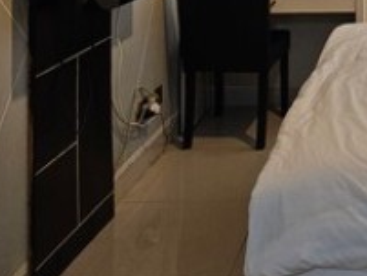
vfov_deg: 19.2
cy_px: -101
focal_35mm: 70
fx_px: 743
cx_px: 445
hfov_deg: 24.9
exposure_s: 1/100
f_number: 1.7
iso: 640
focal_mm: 6.3
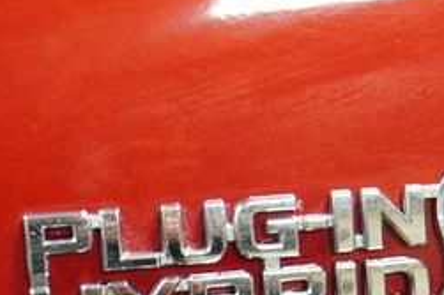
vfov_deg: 10.8
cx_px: 306
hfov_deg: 16.2
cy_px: 250
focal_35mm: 126
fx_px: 1556
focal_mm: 33
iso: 4000
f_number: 5
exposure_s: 1/60
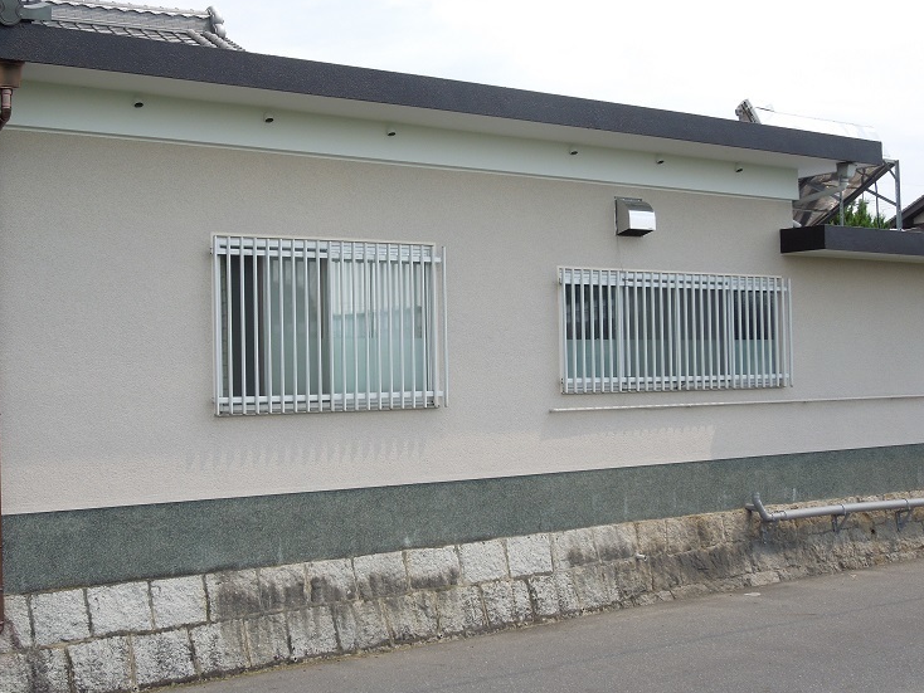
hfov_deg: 38.9
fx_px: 1308
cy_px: 343
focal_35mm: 49
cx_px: 418
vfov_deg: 29.7
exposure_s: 1/500
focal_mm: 7
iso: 100
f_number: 3.8
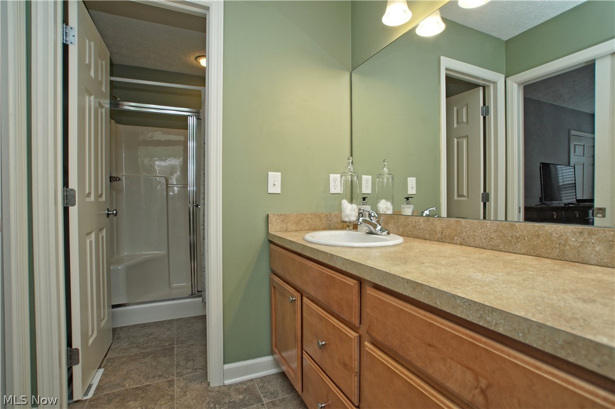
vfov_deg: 72.0
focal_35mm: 16
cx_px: 308
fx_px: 282
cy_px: 204
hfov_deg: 95.0
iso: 125
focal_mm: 11
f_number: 4.5
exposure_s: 1/100
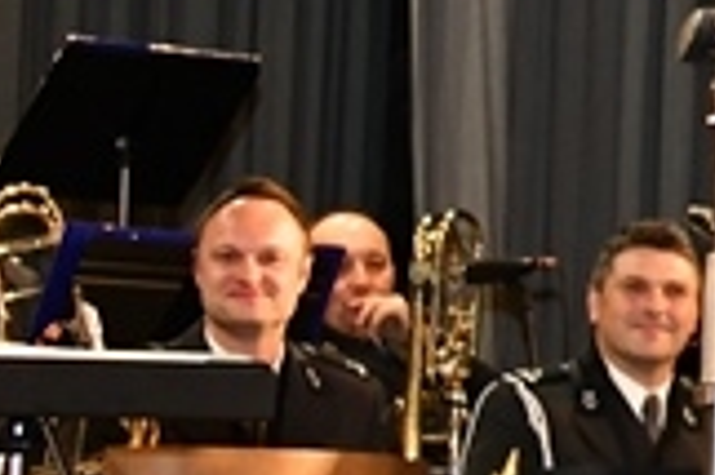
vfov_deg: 5.1
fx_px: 5297
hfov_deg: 7.1
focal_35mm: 267
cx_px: 1901
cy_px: 87
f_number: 4
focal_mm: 42
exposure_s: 1/250
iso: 4000
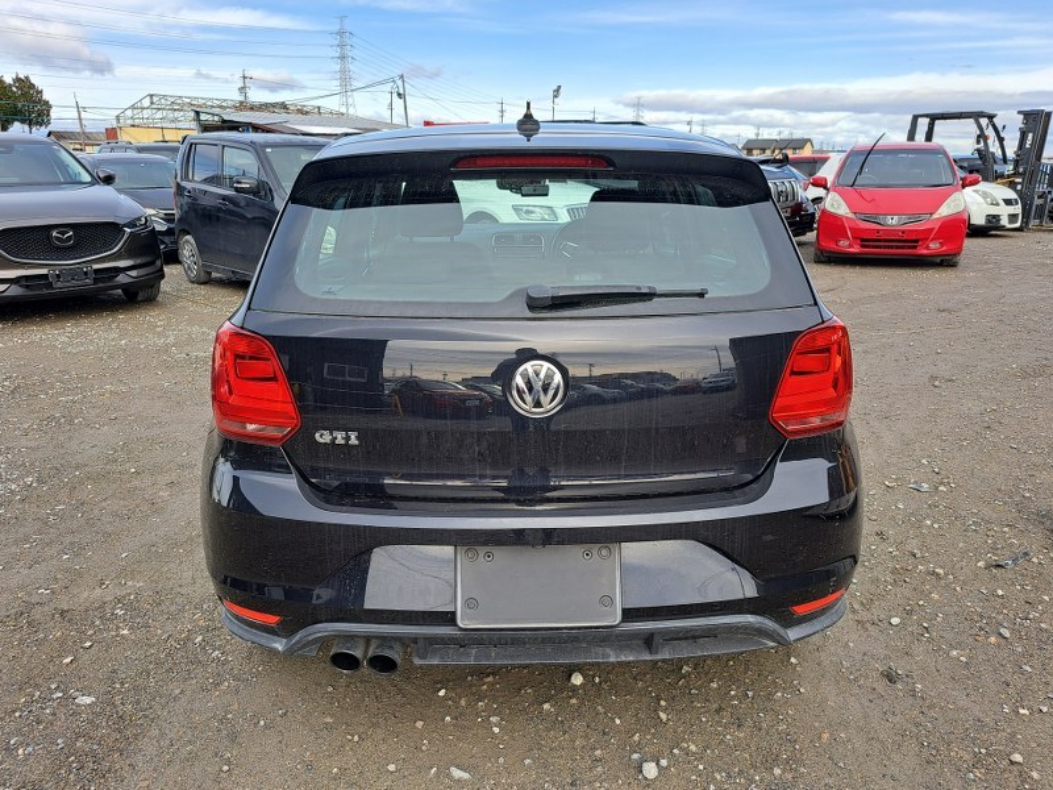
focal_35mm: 24
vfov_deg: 56.8
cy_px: 395
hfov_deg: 71.6
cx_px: 526
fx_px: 730
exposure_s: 1/415
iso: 50
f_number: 1.8
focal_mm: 5.23
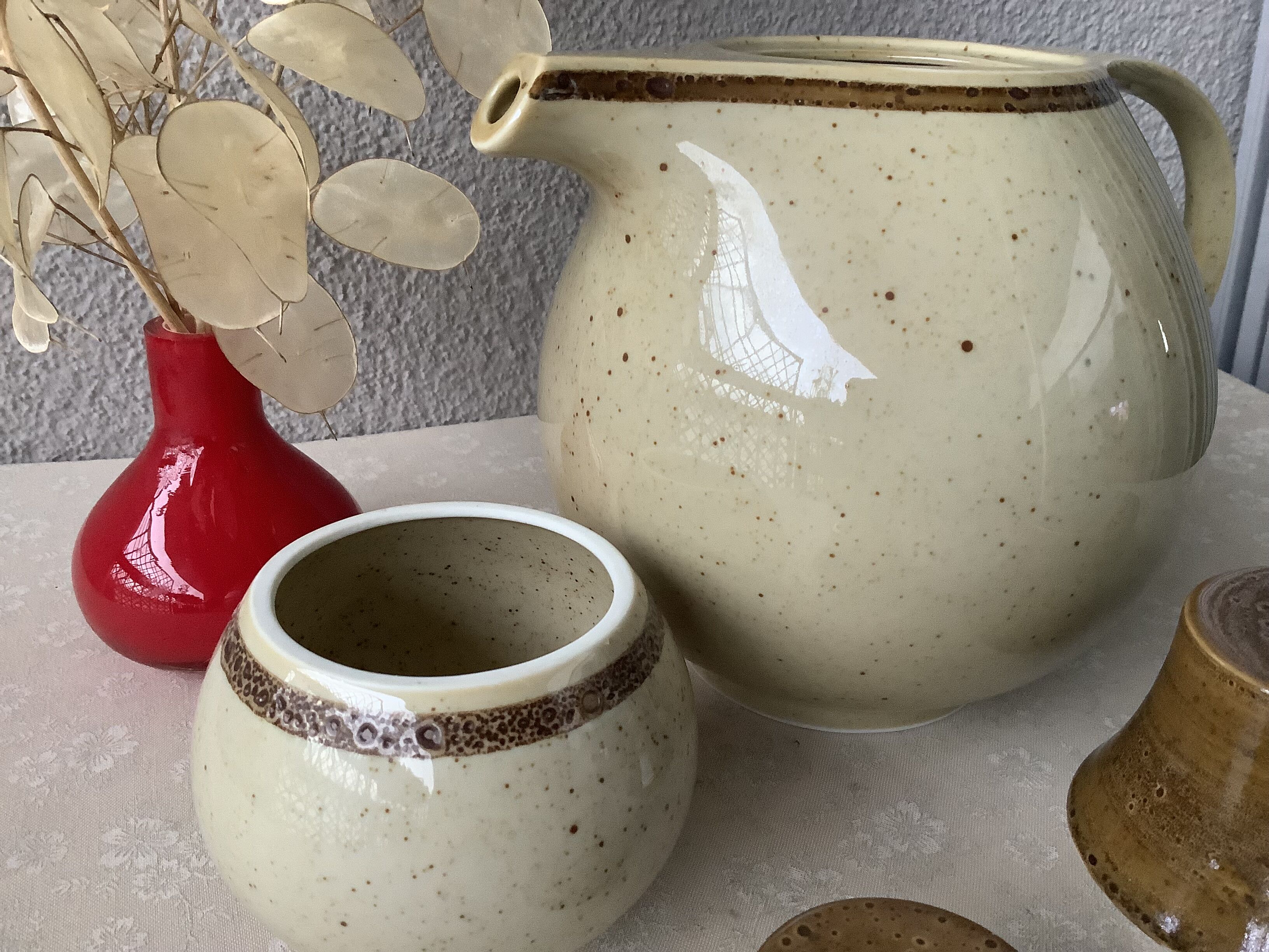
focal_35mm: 31
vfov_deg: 45.4
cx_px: 634
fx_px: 1136
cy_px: 476
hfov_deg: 58.4
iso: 320
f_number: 2.4
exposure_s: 1/60
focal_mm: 3.3
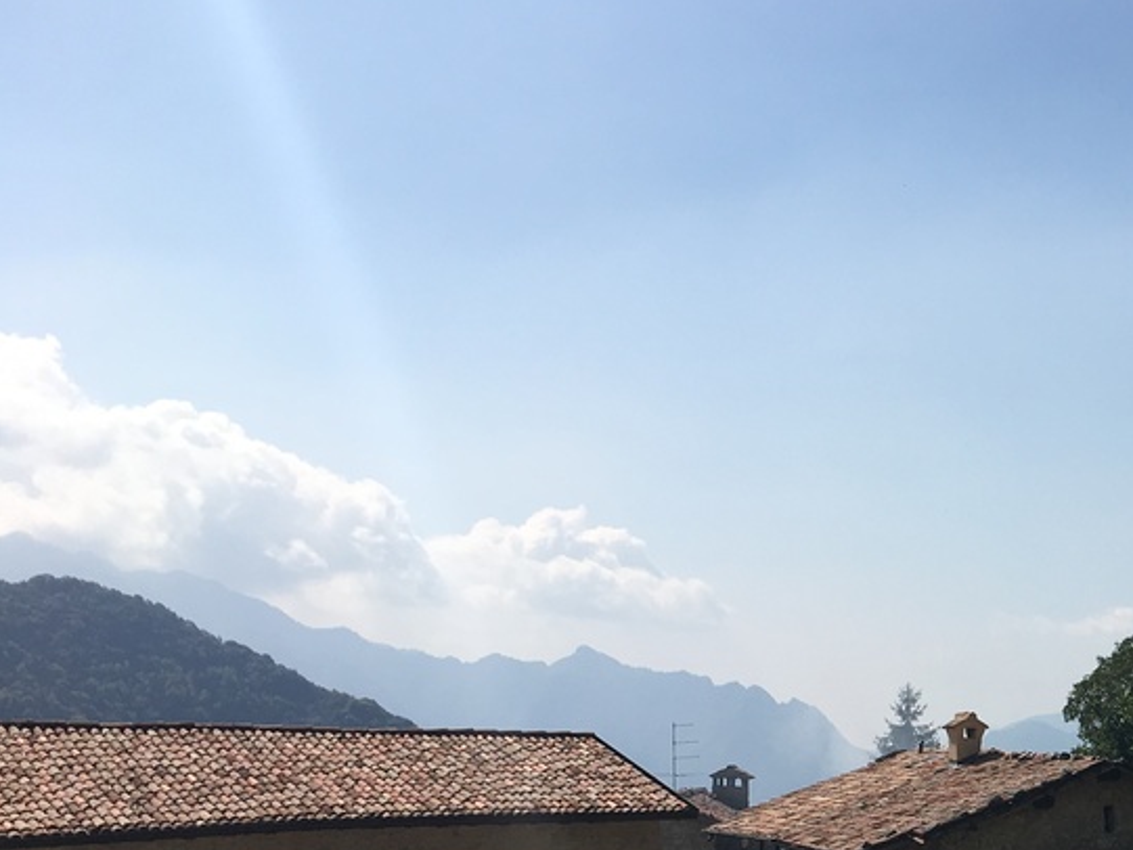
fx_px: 1964
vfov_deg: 23.5
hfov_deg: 29.7
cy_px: 827
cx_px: 1169
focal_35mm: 60
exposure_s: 1/2653
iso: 25
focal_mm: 4.15
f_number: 2.2
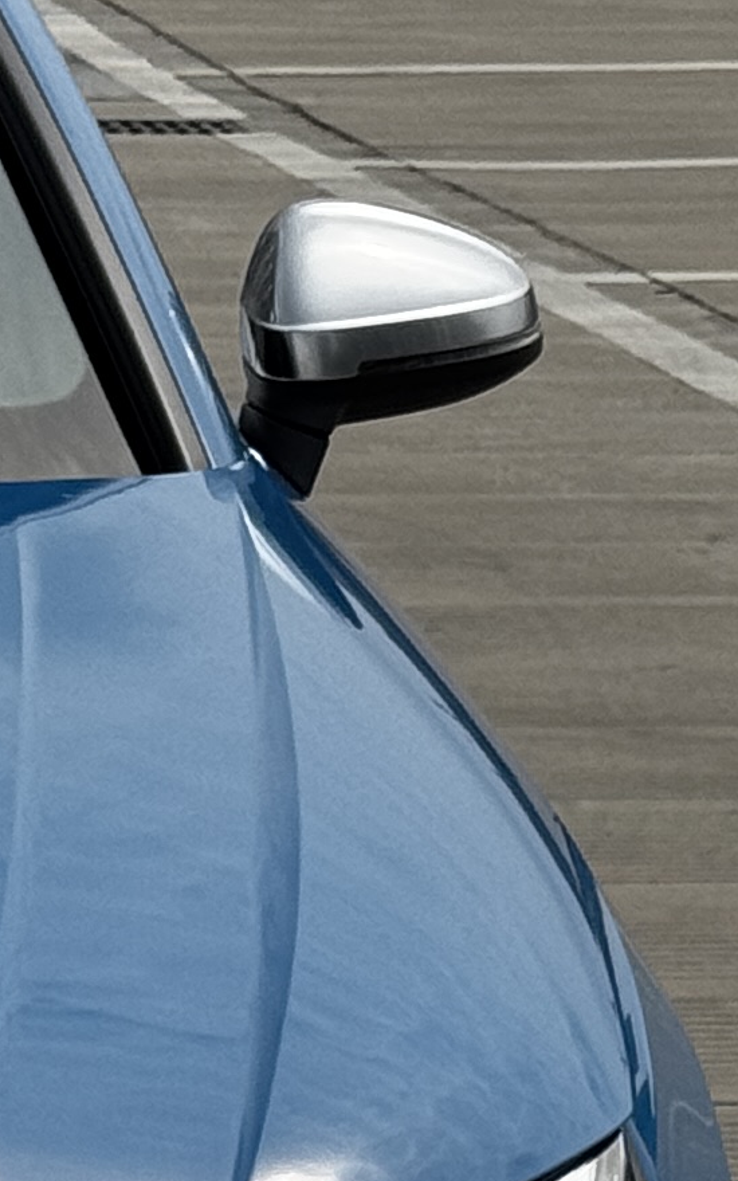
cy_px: 1255
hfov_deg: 5.5
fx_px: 7498
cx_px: -976
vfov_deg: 8.9
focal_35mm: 233
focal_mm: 6.76
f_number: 1.78
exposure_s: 1/7937
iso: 64
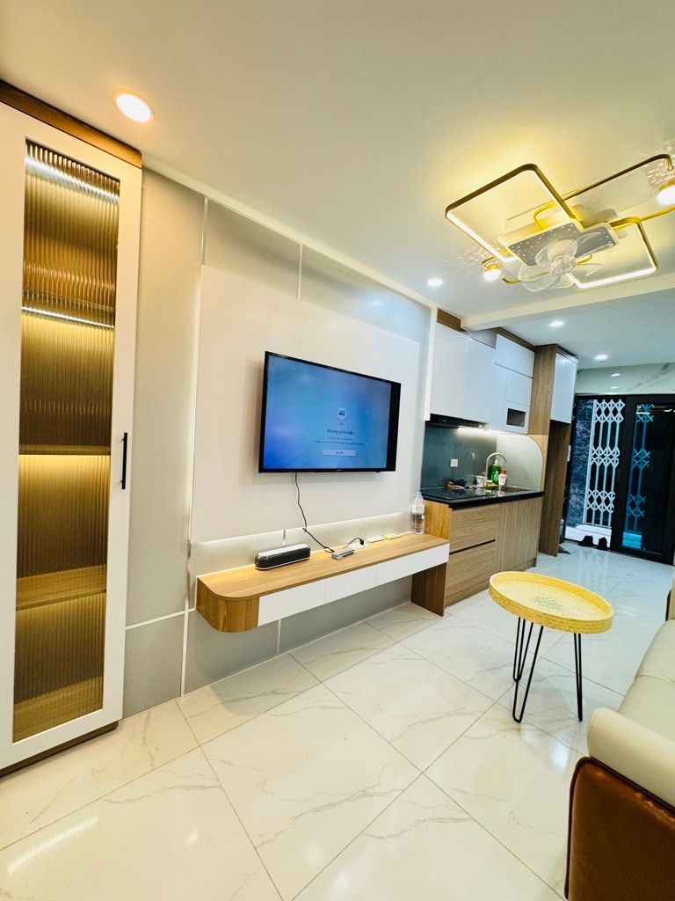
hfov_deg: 85.7
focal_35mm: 14
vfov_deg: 102.1
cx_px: 338
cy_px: 450
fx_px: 364
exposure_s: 1/50
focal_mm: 2.22
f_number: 2.2
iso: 160
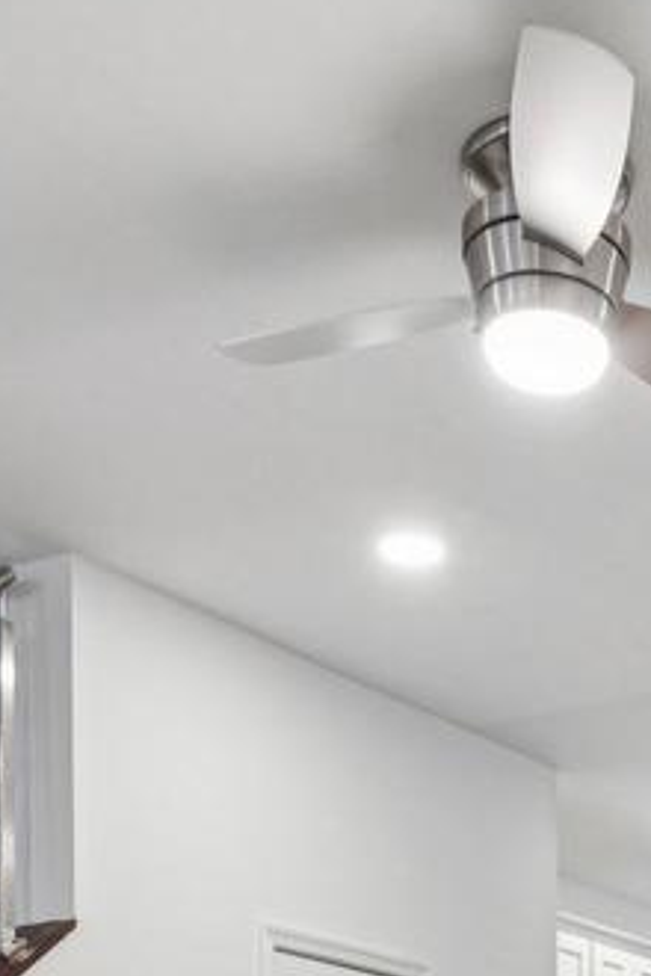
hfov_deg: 21.1
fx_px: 1654
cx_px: 722
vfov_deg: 27.3
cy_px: 1284
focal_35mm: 61
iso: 250
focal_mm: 14
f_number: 9
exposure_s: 1/8
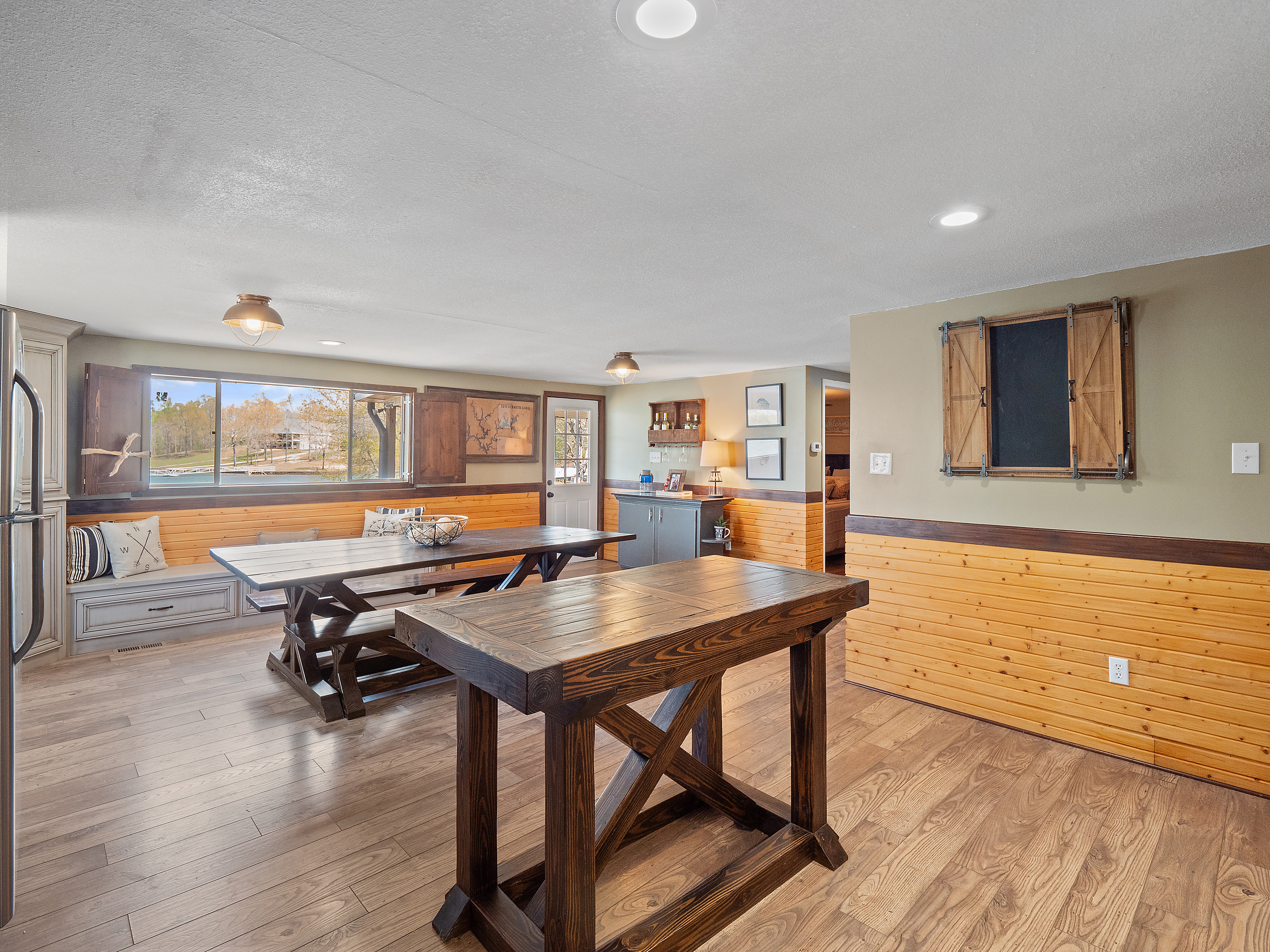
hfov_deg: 94.5
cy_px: 476
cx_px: 635
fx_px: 587
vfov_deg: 78.1
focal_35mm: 16
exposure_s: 1/15
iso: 400
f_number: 5.6
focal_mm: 8
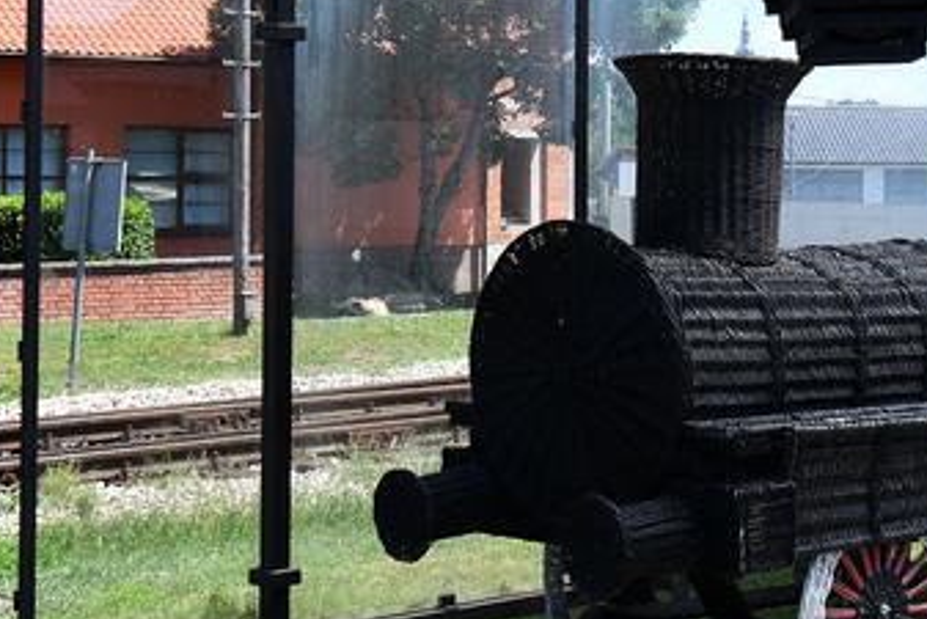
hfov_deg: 26.5
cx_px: 616
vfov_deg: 17.9
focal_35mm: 76
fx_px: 1958
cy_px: 202
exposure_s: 1/320
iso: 64
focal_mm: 16
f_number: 5
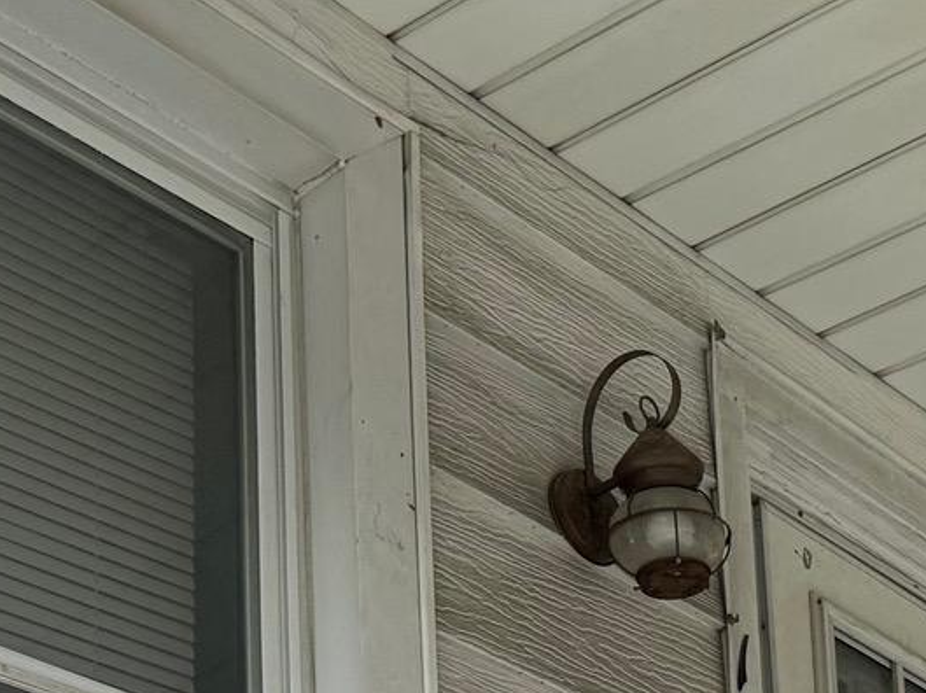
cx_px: 1017
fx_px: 2486
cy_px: 1326
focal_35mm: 93
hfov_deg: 20.2
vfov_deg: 13.8
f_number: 1.78
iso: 80
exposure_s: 1/2370
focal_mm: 6.76
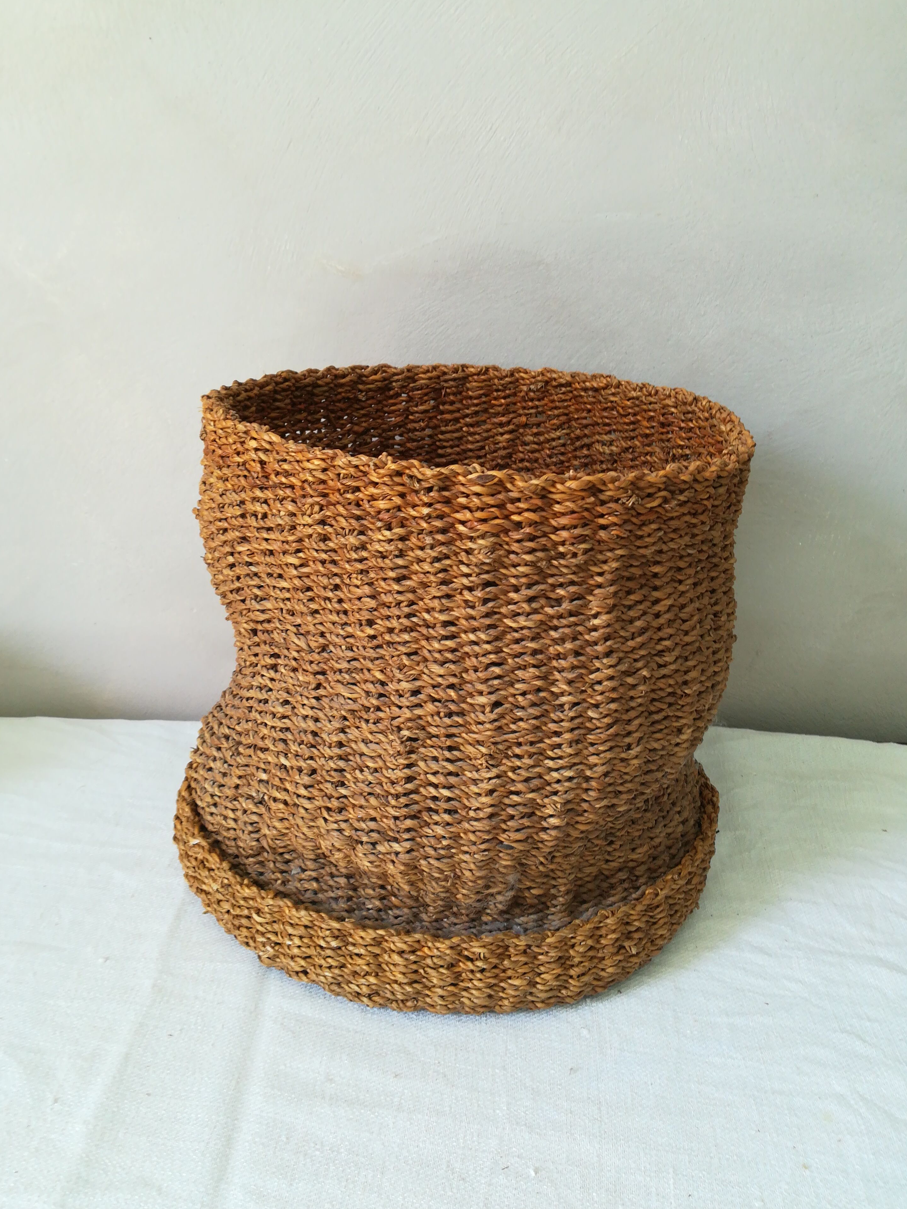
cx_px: 445
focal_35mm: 27
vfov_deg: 65.3
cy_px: 585
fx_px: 943
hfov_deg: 51.4
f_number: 2.2
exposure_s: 1/33.3
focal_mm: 3.83
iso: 100
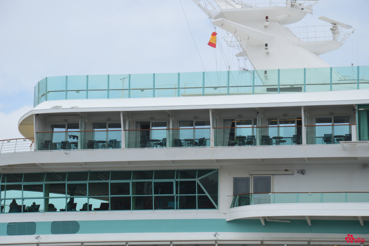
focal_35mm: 159
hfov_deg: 13.0
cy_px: 123
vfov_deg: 8.7
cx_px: 184
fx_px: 1625
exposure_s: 1/250
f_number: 8
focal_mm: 105
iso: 100
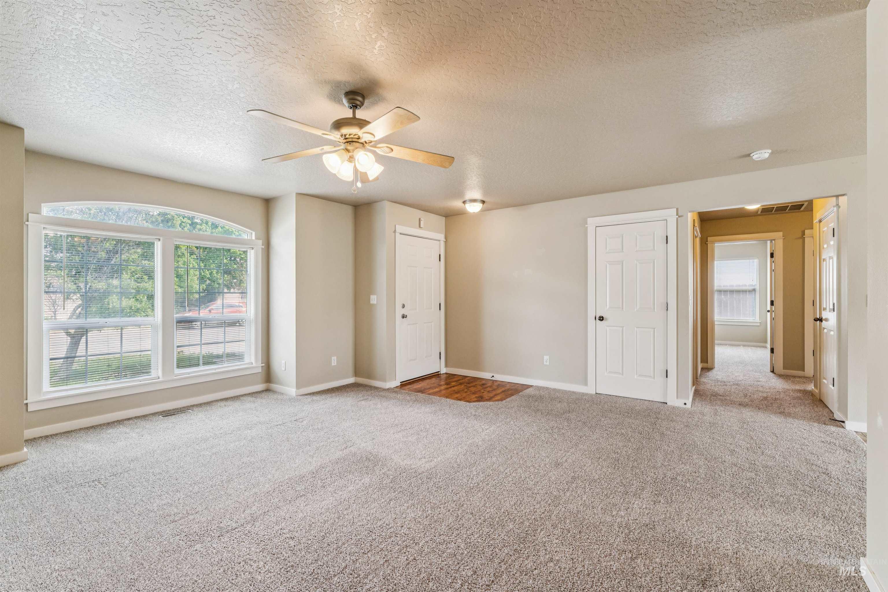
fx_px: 390
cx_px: 444
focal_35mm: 16
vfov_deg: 74.4
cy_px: 296
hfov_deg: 97.5
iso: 400
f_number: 13
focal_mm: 15.8
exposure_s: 1/8
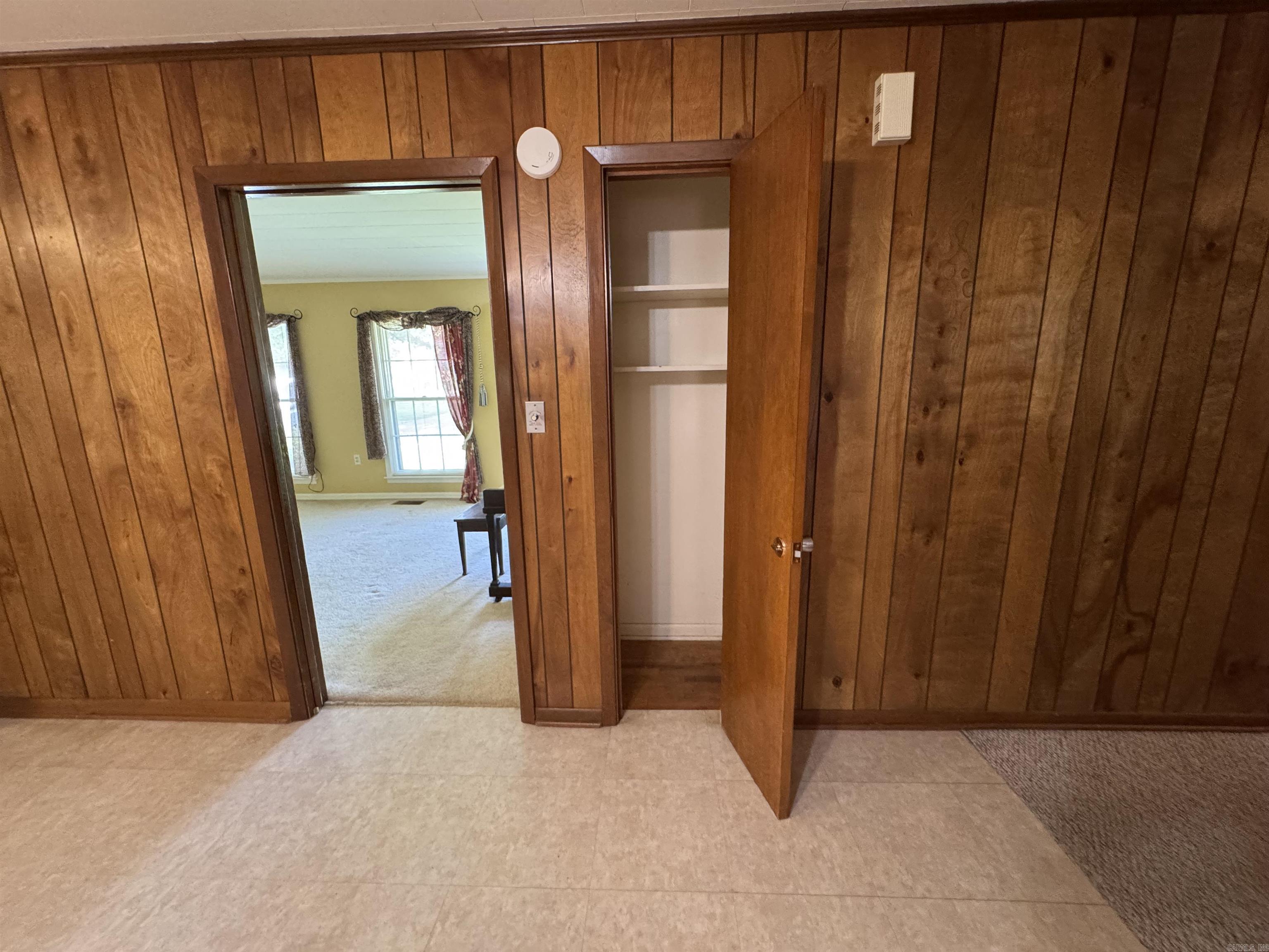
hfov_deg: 102.1
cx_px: 634
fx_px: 513
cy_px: 476
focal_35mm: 14
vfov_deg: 85.7
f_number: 2.2
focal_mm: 2.22
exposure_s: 1/60
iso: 640
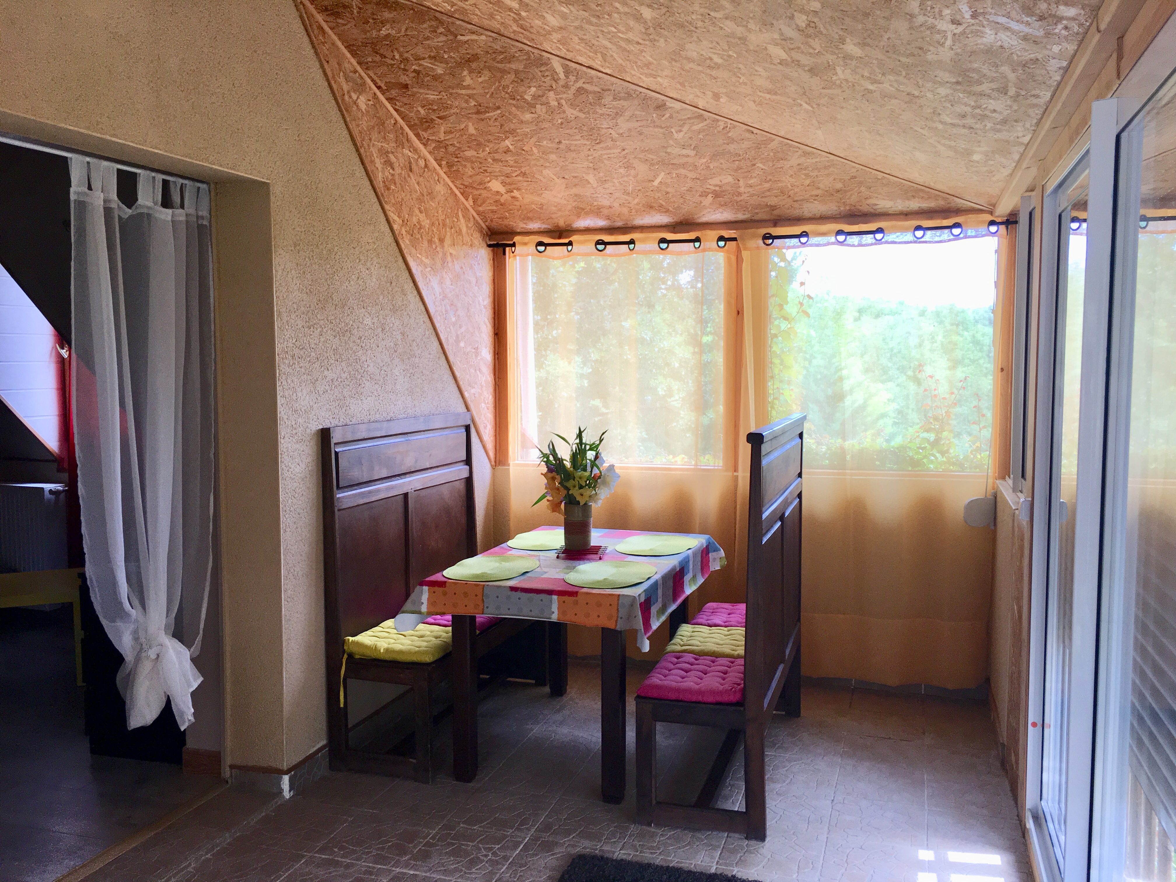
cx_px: 588
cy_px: 441
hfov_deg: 61.7
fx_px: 985
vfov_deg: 48.2
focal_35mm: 29
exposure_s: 1/100
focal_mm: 4.15
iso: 40
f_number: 2.2
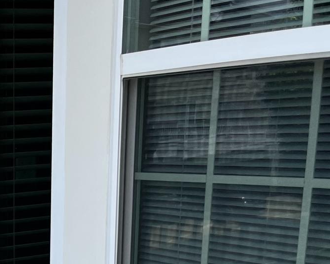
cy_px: 339
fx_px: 762
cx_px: -120
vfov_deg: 18.4
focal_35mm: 78
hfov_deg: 21.6
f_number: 1.6
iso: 50
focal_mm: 5.1
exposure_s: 1/3215
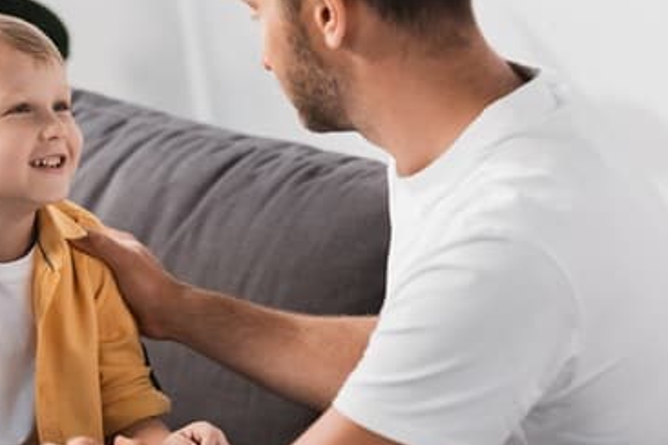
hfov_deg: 10.3
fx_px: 3711
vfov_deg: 6.9
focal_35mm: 200
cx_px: 184
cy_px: 270
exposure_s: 1/200
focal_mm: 122
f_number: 3.5
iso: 320
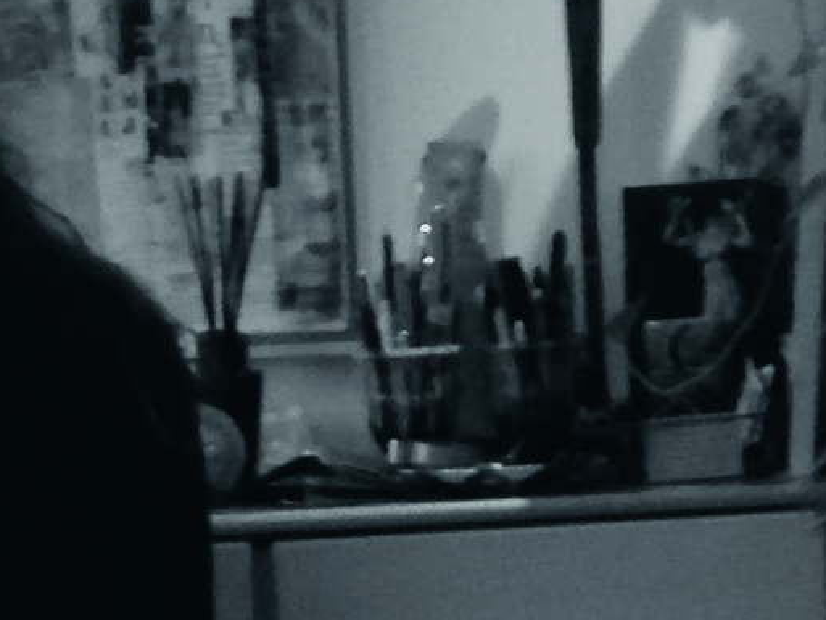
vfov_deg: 6.7
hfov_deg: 9.4
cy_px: 1536
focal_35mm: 210
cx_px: 319
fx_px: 5012
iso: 320
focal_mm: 4.12
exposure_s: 1/20
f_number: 2.4
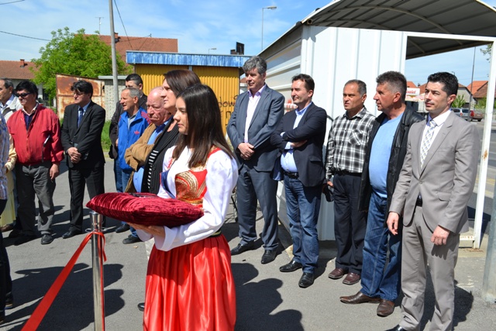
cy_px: 166
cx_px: 248
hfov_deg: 57.2
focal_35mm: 33
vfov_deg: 40.0
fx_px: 455
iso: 100
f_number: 8
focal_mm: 22
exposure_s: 1/250
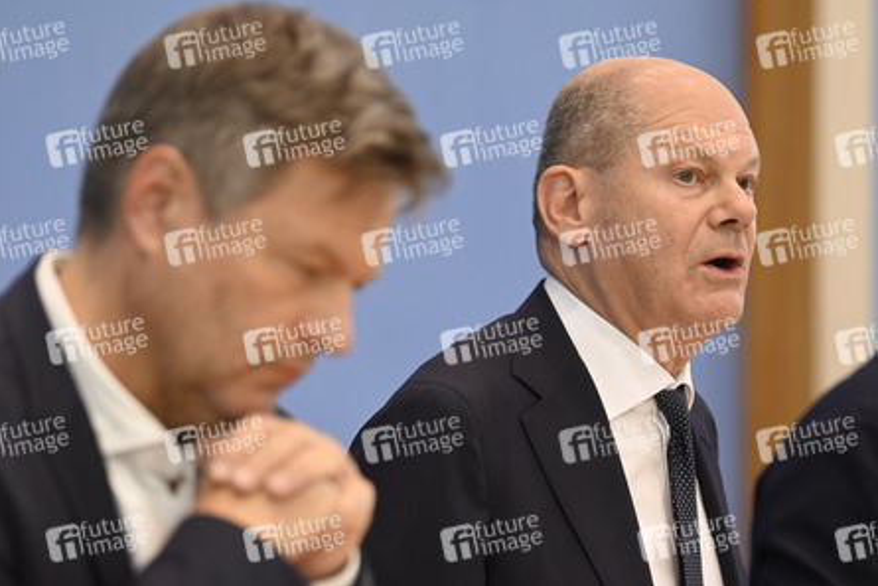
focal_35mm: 152
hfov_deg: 13.5
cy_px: 292
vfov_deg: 9.0
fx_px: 3708
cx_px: 439
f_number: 2.8
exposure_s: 1/640
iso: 1000
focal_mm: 150
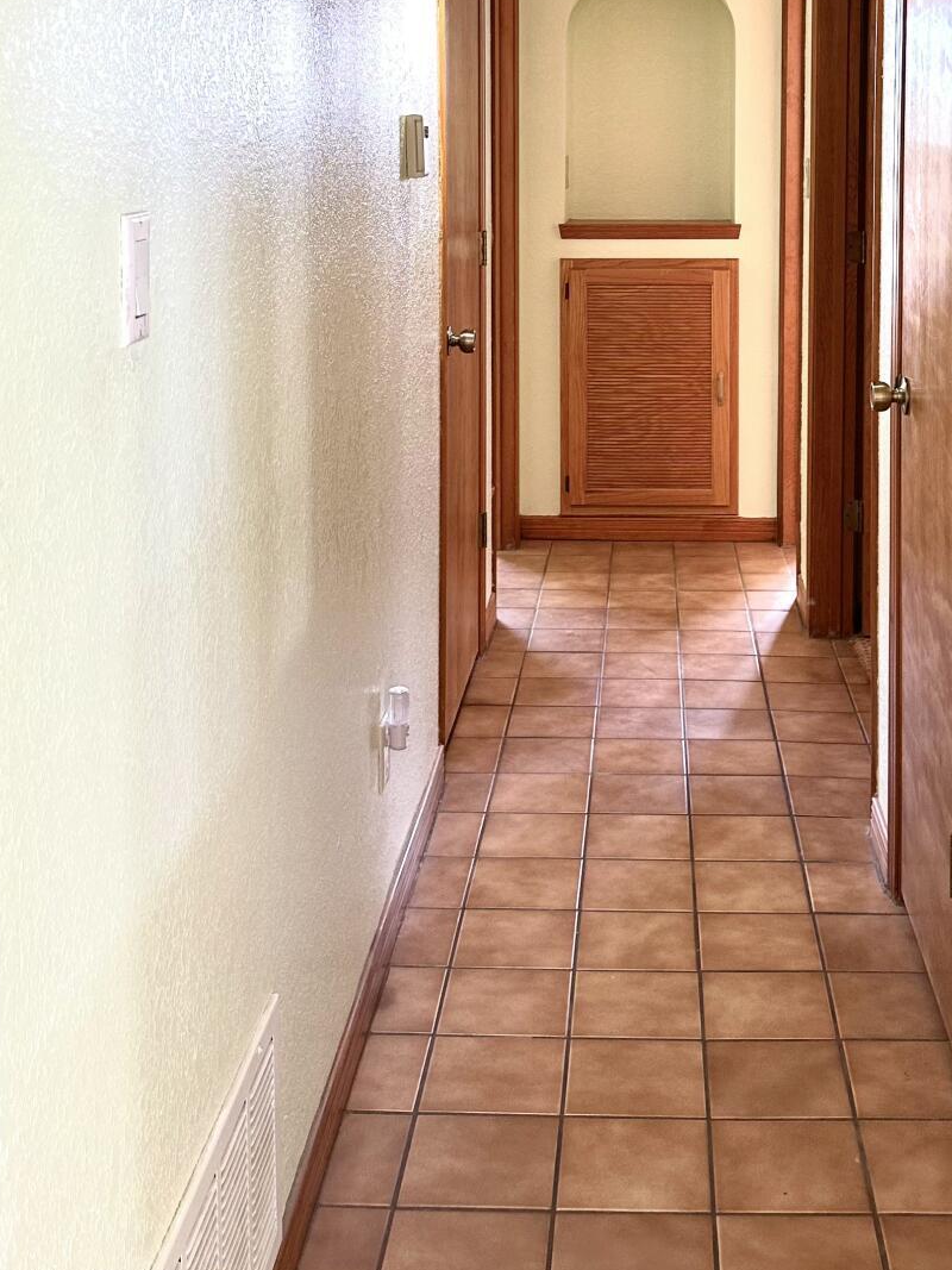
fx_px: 1650
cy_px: 221
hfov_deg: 31.9
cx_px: 626
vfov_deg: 40.1
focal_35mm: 45
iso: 125
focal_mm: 6.86
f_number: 1.78
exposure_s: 1/60
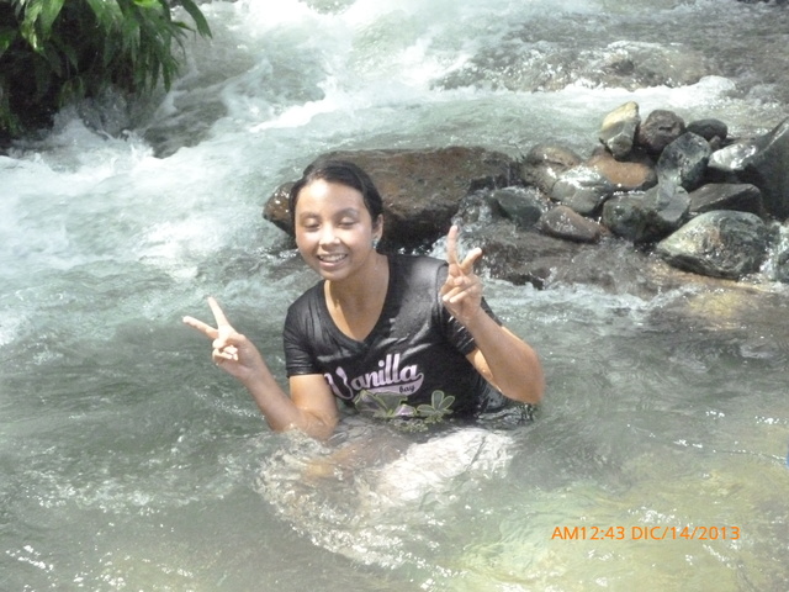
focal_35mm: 56
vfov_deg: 26.1
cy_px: 296
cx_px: 394
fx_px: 1276
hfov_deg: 34.3
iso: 1600
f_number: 13
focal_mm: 10
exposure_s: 1/125
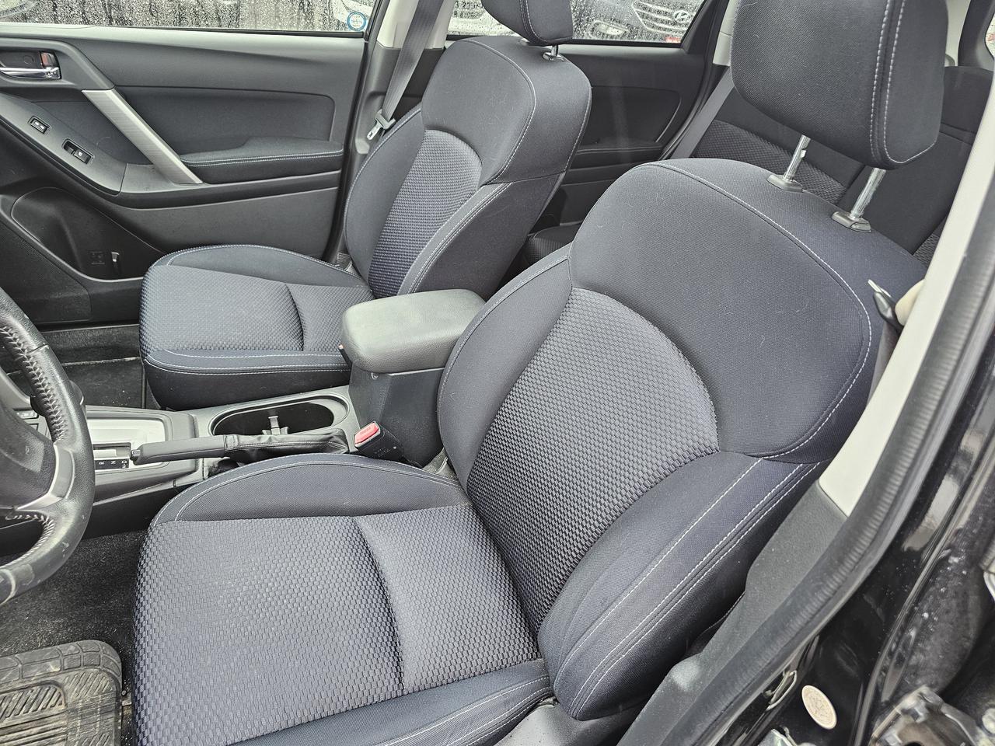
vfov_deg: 58.9
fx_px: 661
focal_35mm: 23
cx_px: 498
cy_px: 373
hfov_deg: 73.9
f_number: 1.7
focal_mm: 6.3
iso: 160
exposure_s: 1/120
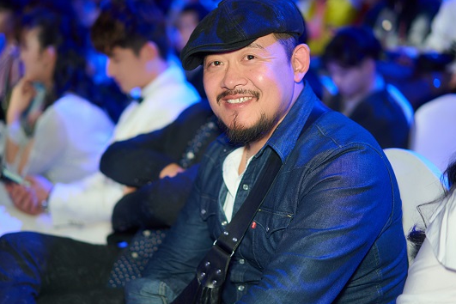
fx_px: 836
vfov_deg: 20.6
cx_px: 203
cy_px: 146
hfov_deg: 30.5
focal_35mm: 66
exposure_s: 1/100
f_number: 1.8
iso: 320
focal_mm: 55
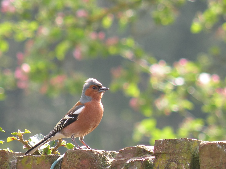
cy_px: 84
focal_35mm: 486
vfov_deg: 3.1
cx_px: 113
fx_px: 3172
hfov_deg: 4.1
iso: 65
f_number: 4.5
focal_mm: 84.2
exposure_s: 1/125
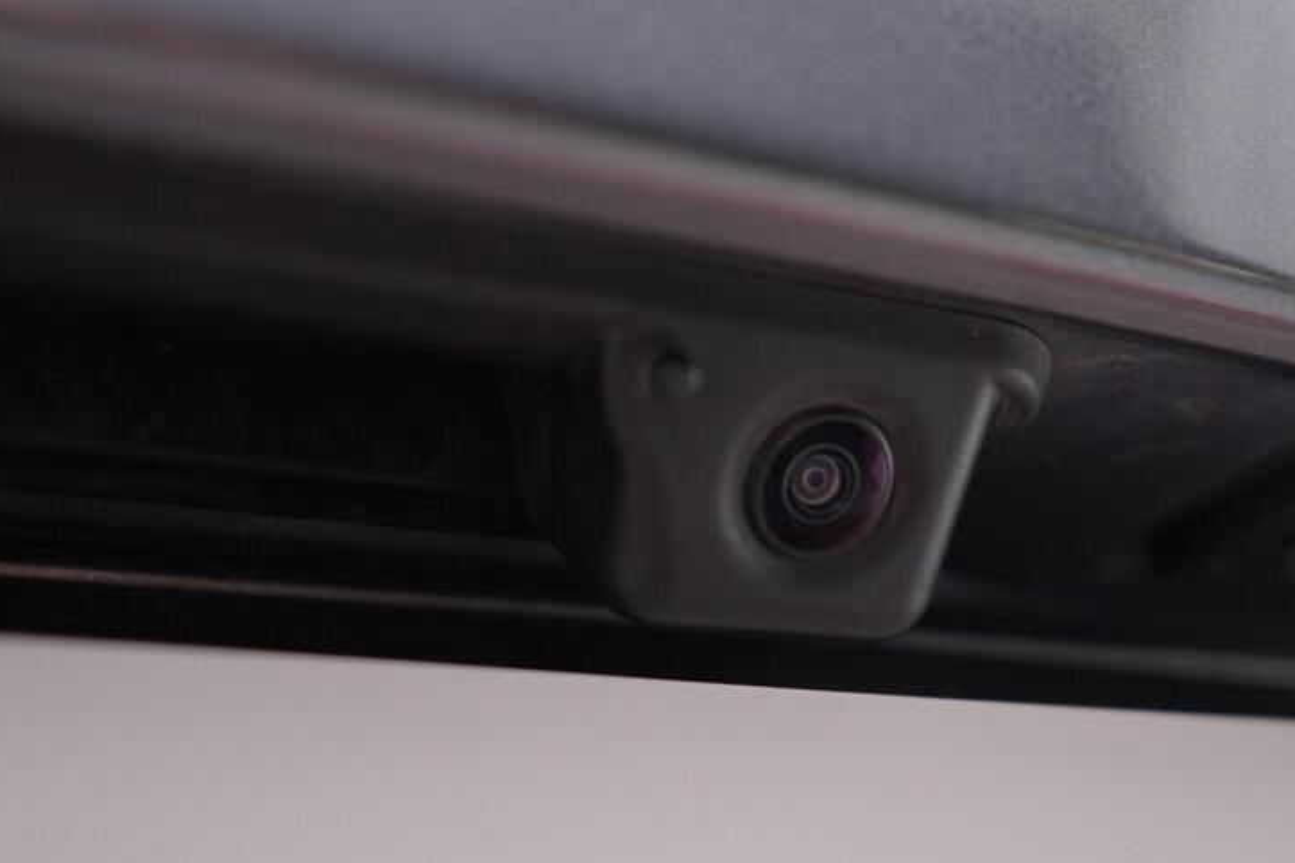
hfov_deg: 38.7
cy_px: 493
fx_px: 1834
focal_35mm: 51
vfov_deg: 26.5
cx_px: 795
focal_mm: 24
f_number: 3.2
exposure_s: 1/40
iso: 125
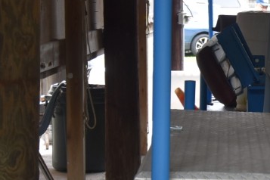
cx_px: 386
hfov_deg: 11.7
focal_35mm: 170
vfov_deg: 8.1
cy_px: 42
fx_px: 1272
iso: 400
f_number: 5
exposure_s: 1/100
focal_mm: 35
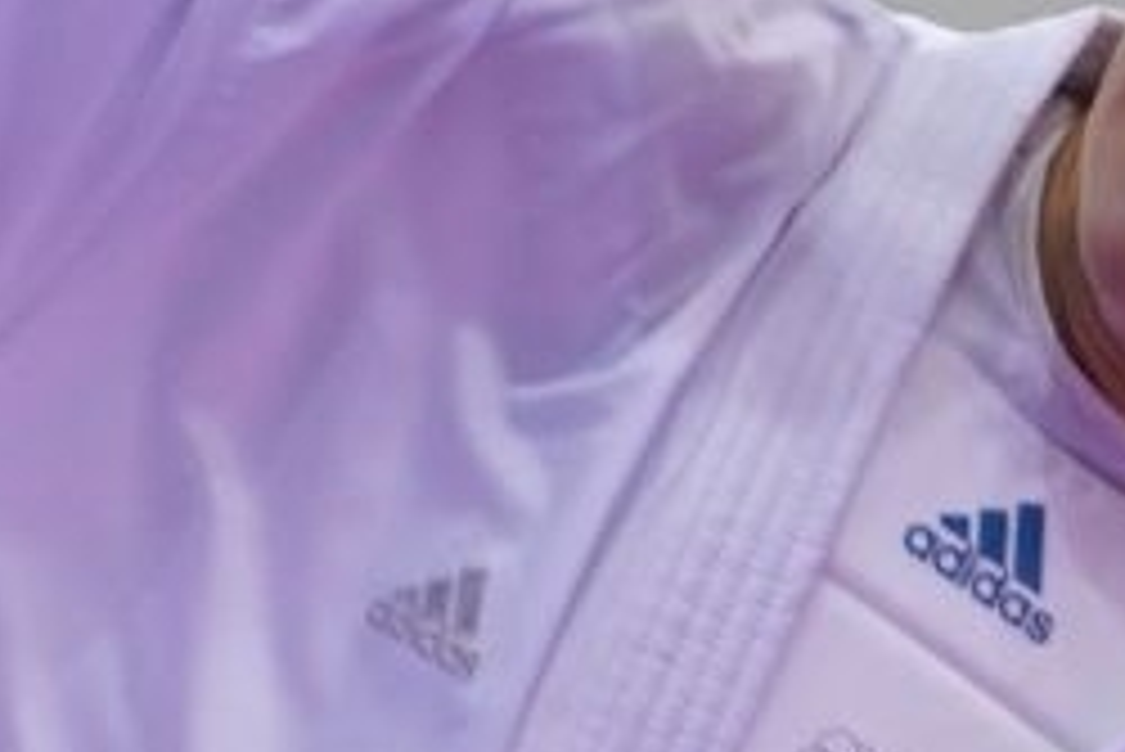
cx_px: 270
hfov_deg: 1.5
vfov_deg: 1.0
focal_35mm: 1404
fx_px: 43899
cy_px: 531
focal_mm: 130
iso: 1000
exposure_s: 1/800
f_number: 2.8
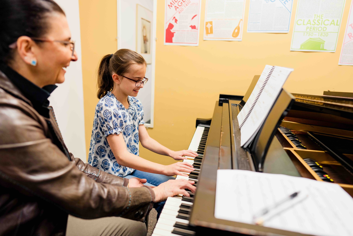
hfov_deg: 73.7
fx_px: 235
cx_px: 176
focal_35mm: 24
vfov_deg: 53.1
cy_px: 118
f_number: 2
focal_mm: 24
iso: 400
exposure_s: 1/125
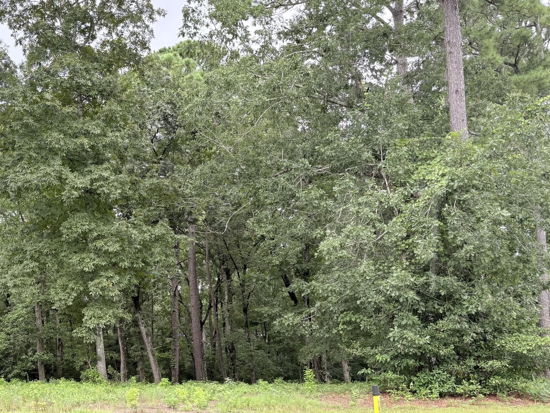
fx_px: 715
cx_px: 107
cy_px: 289
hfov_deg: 40.3
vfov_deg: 31.8
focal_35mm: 45
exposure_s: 1/138
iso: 40
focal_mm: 5.96
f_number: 1.6
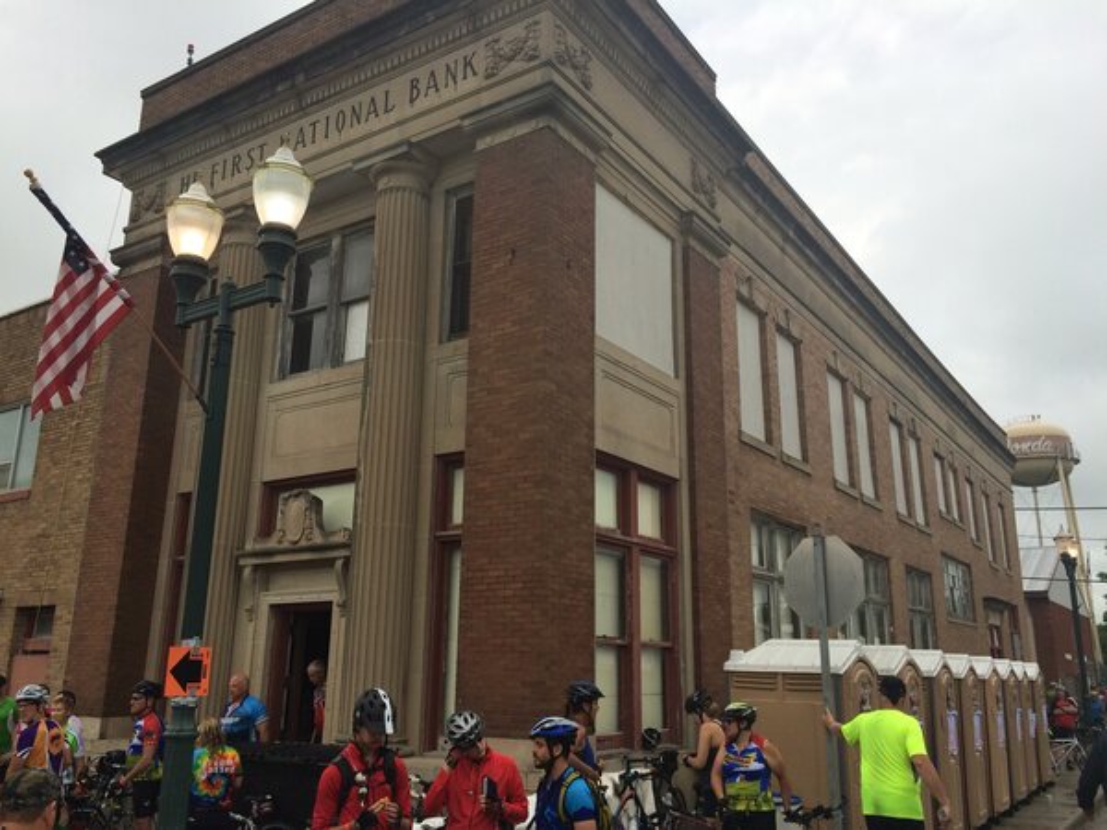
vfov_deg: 48.2
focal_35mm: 29
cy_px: 415
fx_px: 927
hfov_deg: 61.7
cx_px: 554
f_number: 2.2
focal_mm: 4.15
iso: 32
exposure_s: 1/461
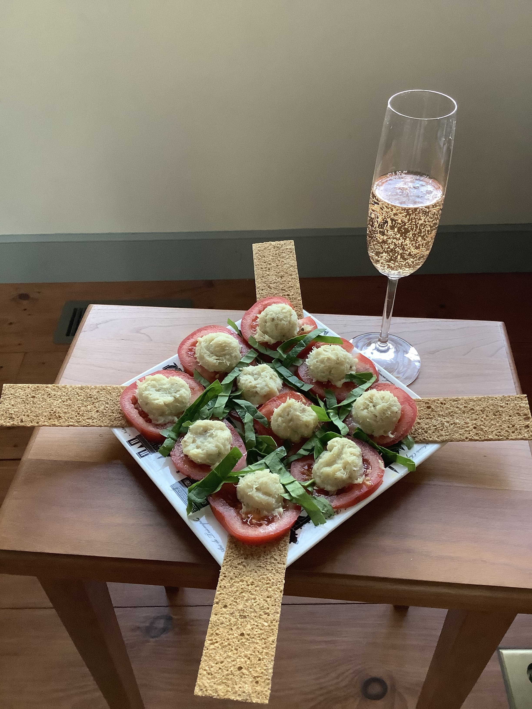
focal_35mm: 31
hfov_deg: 45.4
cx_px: 266
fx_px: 635
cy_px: 354
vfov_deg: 58.4
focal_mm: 3.3
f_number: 2.4
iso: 250
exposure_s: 1/60
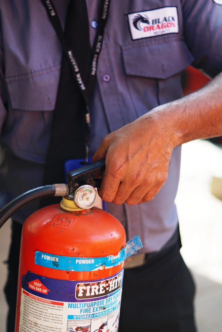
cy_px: 166
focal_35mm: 75
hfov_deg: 18.2
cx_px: 111
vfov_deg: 27.0
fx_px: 694
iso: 100
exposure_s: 1/400
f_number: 1.8
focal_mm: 50
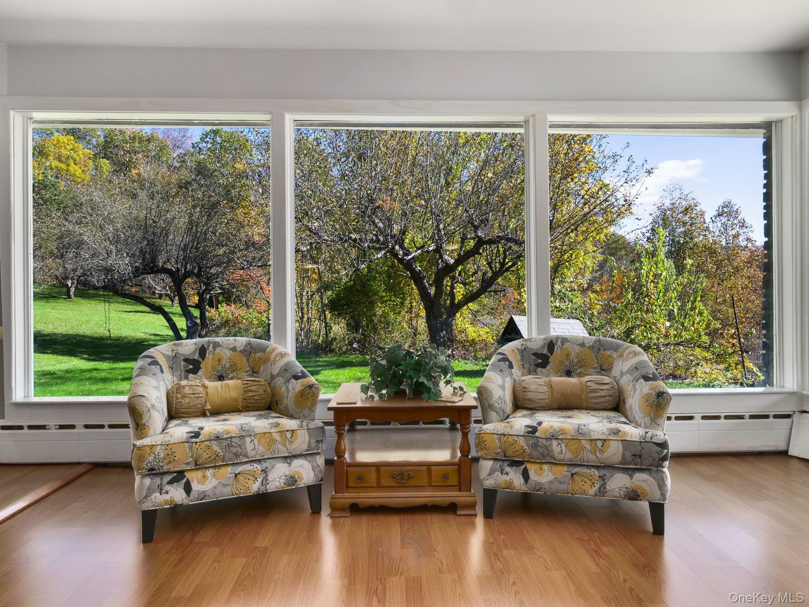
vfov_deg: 61.1
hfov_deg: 76.4
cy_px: 304
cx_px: 404
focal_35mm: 22
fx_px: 514
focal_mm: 11
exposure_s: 1/13
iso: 400
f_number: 8
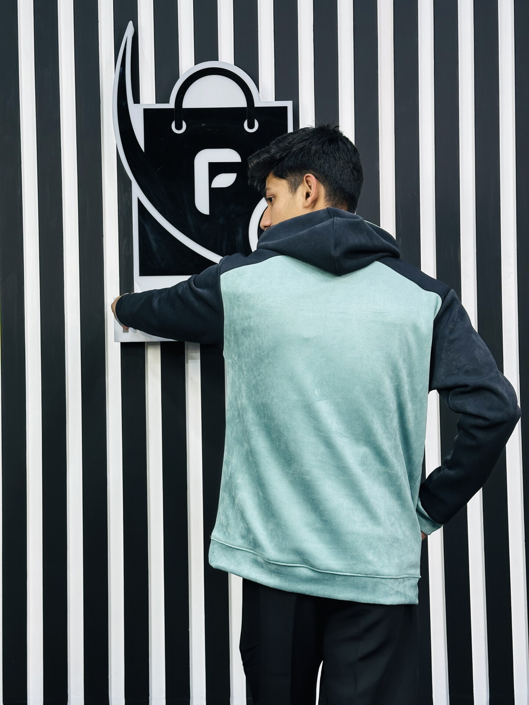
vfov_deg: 39.7
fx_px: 978
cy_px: 352
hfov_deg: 30.3
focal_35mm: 48
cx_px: 264
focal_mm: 6.86
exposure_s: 1/121
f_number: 1.78
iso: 80
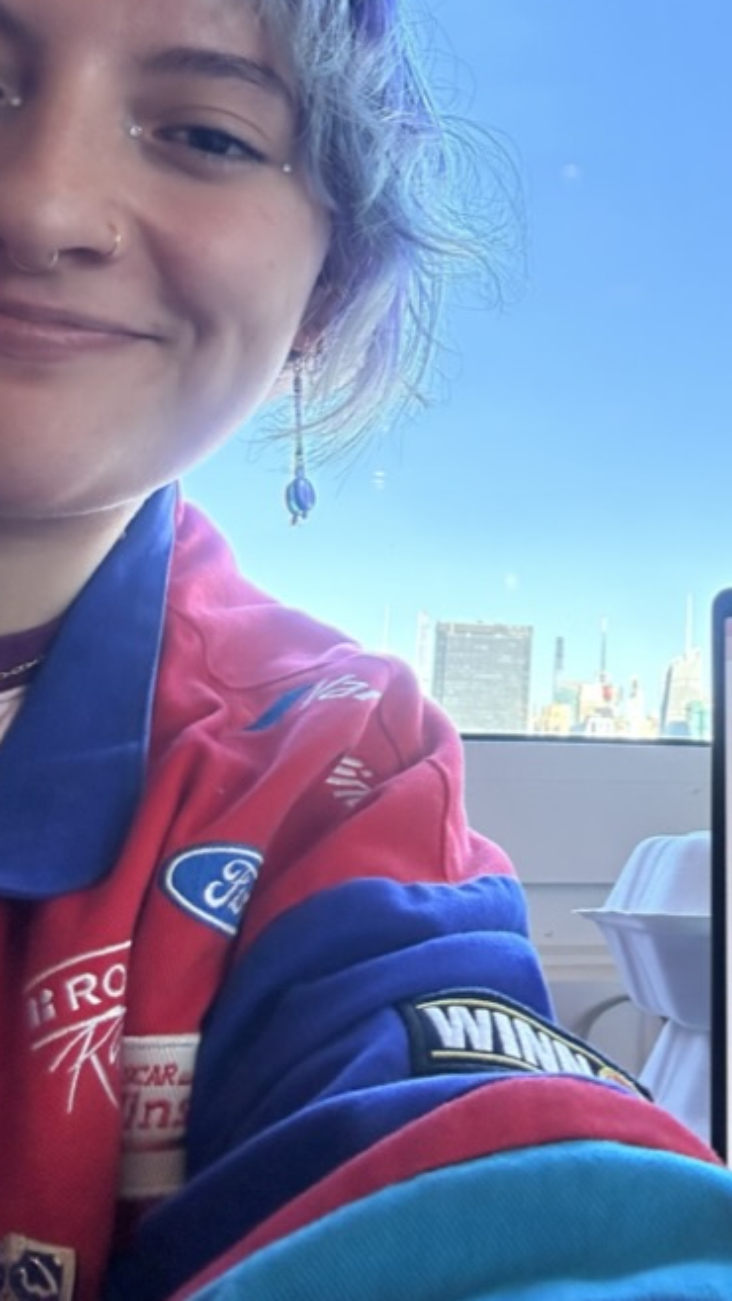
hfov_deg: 29.1
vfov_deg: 49.9
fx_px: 1346
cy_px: 352
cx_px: 670
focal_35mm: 39
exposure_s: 1/131
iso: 32
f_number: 1.9
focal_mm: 2.69
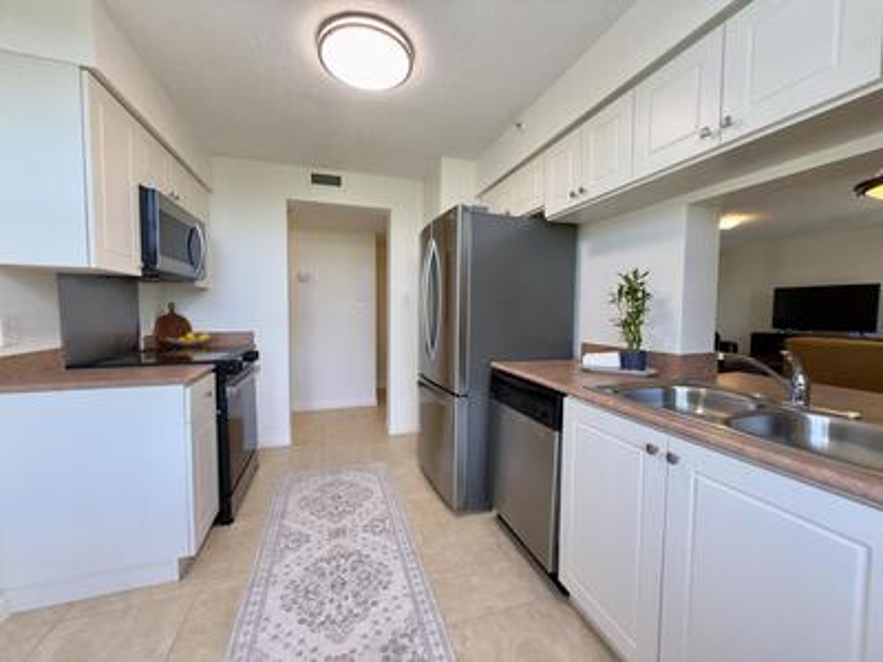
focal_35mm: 14
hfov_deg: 102.1
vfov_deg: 85.7
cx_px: 442
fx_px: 357
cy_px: 331
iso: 64
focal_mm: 2.22
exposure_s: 1/122
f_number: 2.2
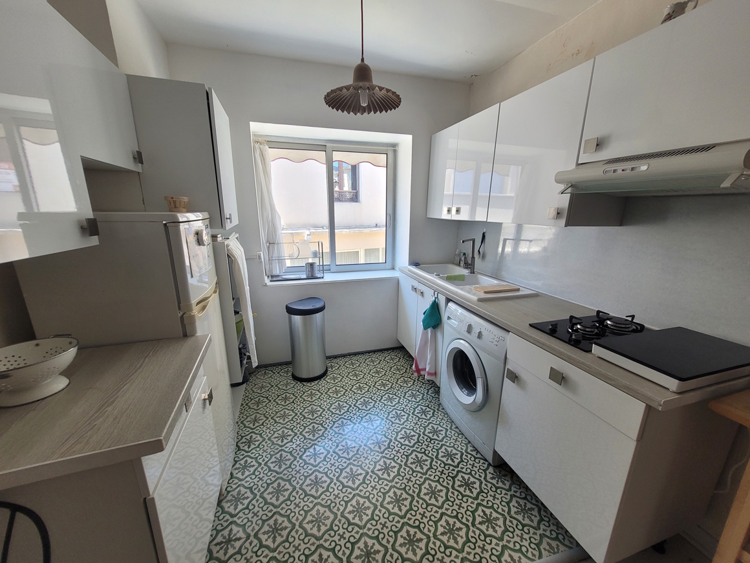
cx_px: 375
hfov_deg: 106.2
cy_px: 282
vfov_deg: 89.9
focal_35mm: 13
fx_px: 282
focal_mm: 1.74
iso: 80
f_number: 2.2
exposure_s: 1/50
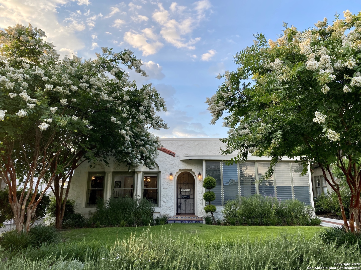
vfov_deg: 53.1
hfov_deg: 67.3
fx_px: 271
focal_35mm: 26
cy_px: 135
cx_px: 180
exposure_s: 1/654
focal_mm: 4.25
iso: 32
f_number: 1.8
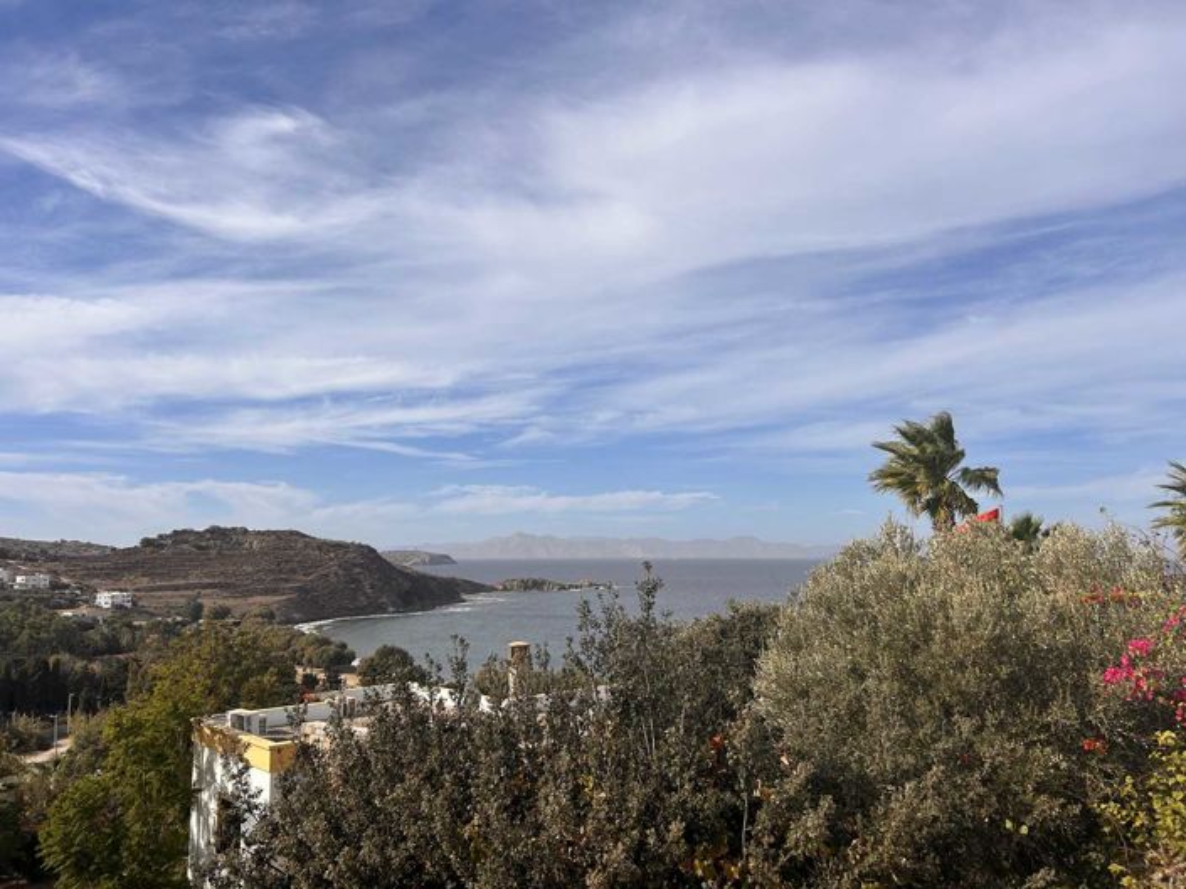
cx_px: 593
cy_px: 444
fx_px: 890
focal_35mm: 26
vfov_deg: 53.0
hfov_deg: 67.3
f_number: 1.5
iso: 50
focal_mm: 5.7
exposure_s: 1/6993
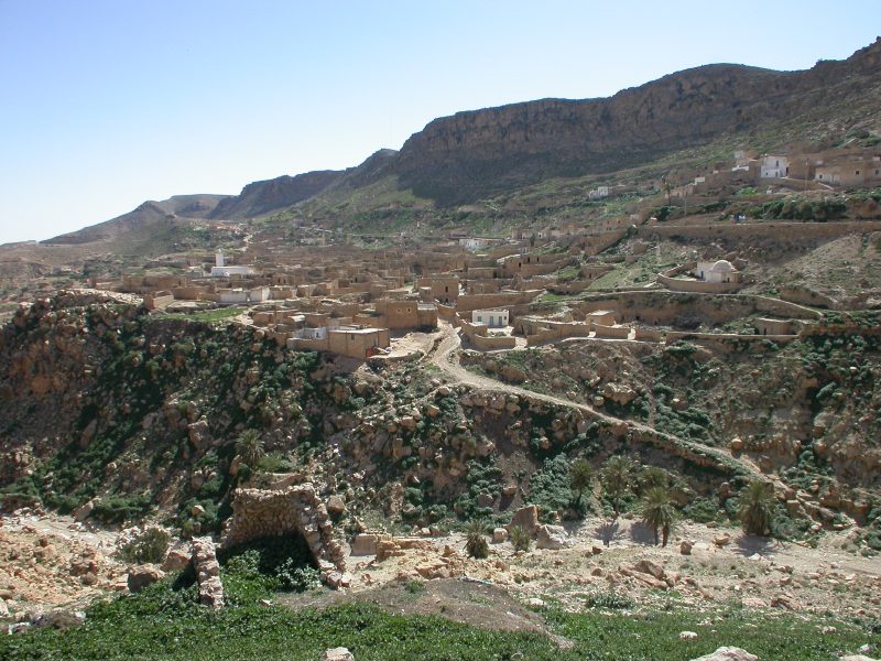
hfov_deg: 49.0
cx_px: 440
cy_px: 330
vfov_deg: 37.7
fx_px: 967
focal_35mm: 38
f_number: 5.3
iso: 100
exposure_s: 1/130
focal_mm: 8
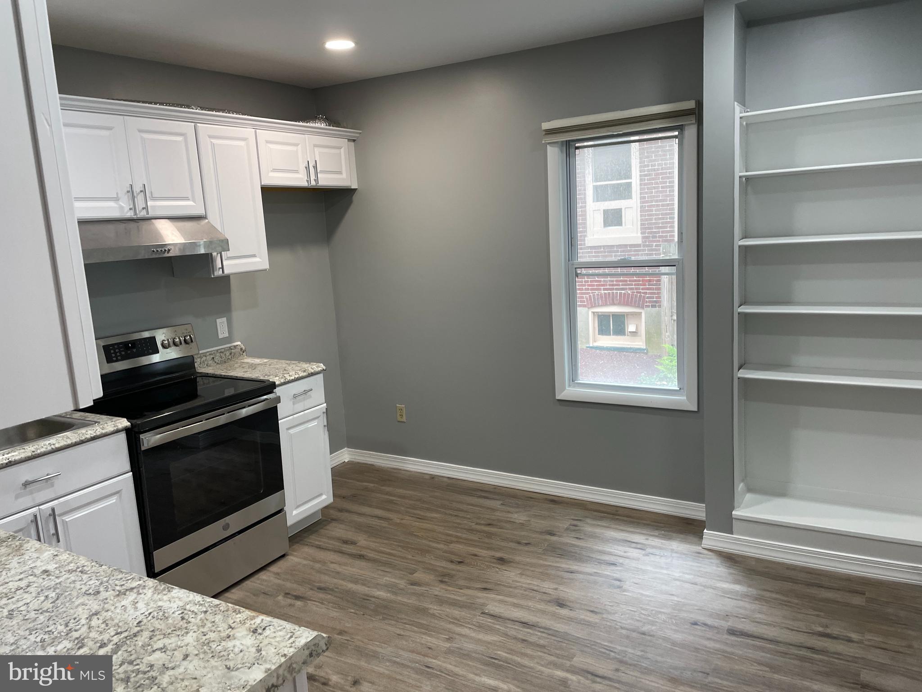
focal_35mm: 26
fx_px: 693
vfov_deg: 53.1
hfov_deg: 67.3
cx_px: 461
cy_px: 346
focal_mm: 4.2
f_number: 1.6
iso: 100
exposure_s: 1/120
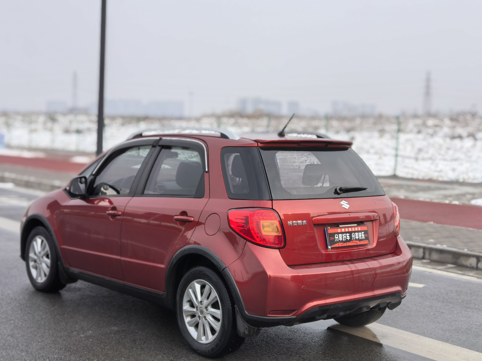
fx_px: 752
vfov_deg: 27.0
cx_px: 241
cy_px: 180
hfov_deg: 35.5
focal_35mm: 54
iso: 50
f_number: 1.8
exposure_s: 1/1792
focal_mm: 5.35
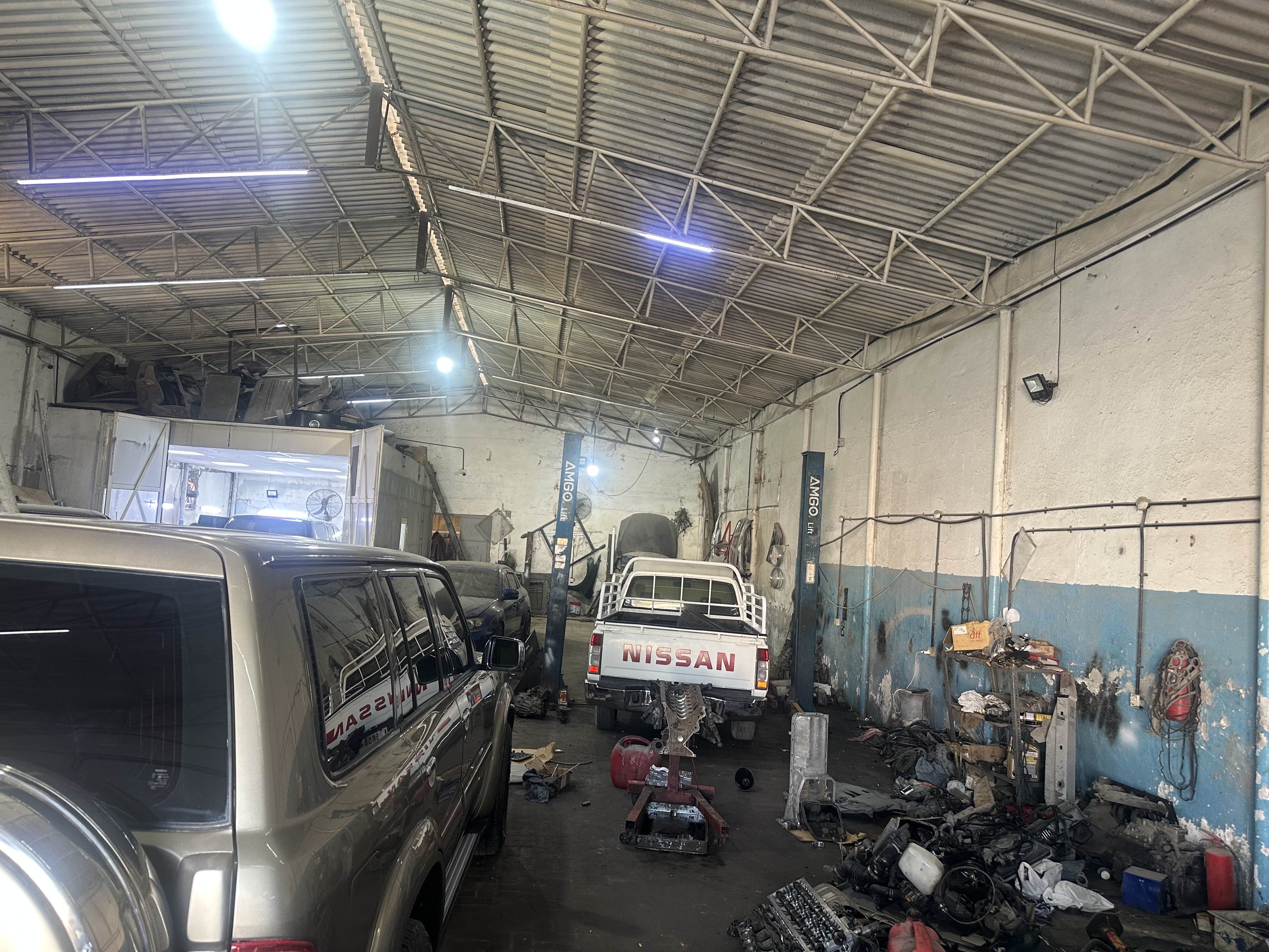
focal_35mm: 24
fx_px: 880
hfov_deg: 71.6
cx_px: 634
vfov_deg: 56.8
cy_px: 476
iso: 125
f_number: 1.78
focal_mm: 6.86
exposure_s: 1/50
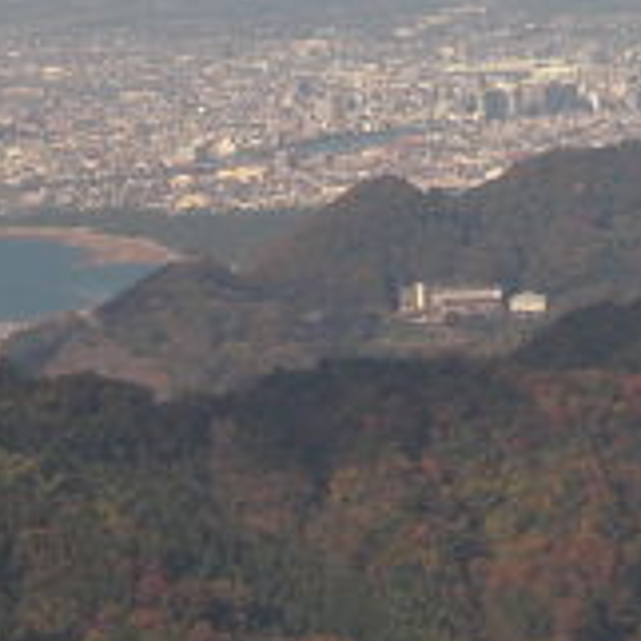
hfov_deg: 4.9
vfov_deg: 4.9
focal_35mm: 356
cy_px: -90
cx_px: 697
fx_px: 7458
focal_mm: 16.51
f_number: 5.4
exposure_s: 1/400
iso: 64
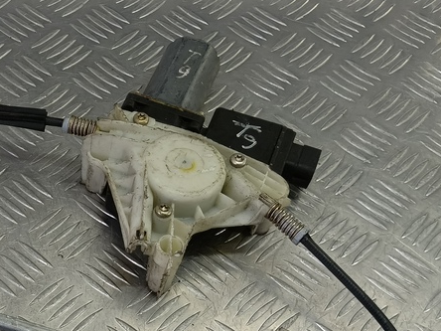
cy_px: 295
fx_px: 675
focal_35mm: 53
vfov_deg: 26.6
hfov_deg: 33.5
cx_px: 13
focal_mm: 4.11
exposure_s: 1/50
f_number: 1.6
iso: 81
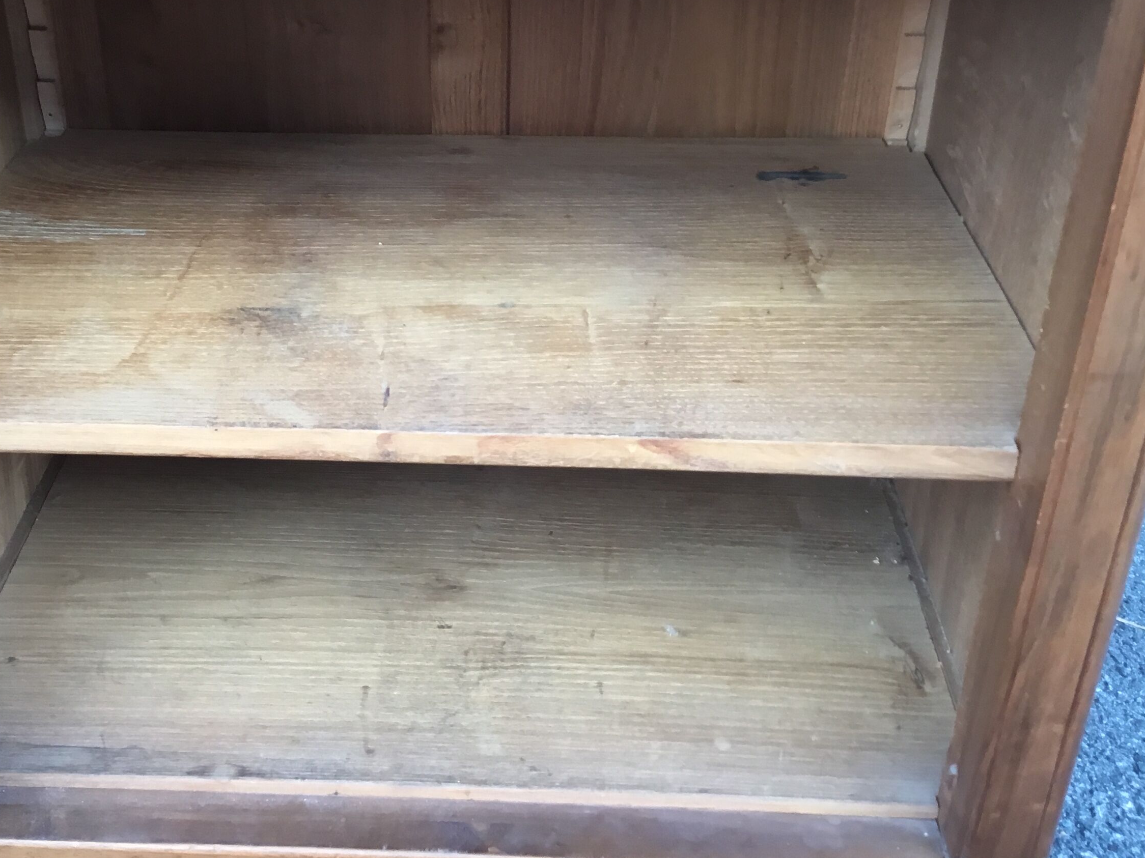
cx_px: 416
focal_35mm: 45
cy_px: 323
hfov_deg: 41.7
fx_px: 1488
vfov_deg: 32.0
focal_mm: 3.3
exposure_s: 1/33
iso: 25
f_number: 2.4
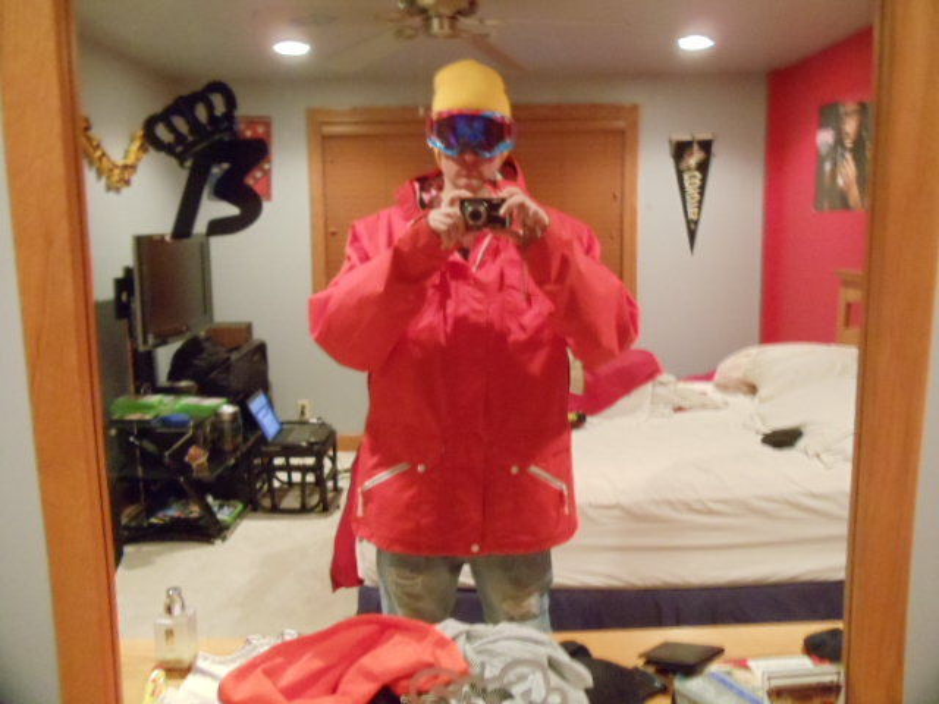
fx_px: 1194
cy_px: 352
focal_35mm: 44
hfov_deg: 42.9
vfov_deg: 32.9
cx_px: 470
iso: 800
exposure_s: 1/8
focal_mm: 6
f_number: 3.5
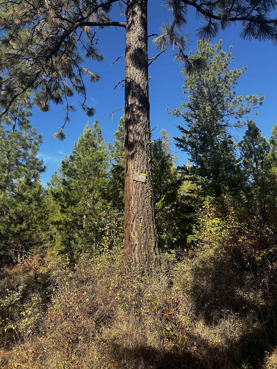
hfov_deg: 54.9
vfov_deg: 69.4
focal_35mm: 25
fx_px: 267
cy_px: 179
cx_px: 136
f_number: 1.78
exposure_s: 1/1845
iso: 80
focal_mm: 6.86
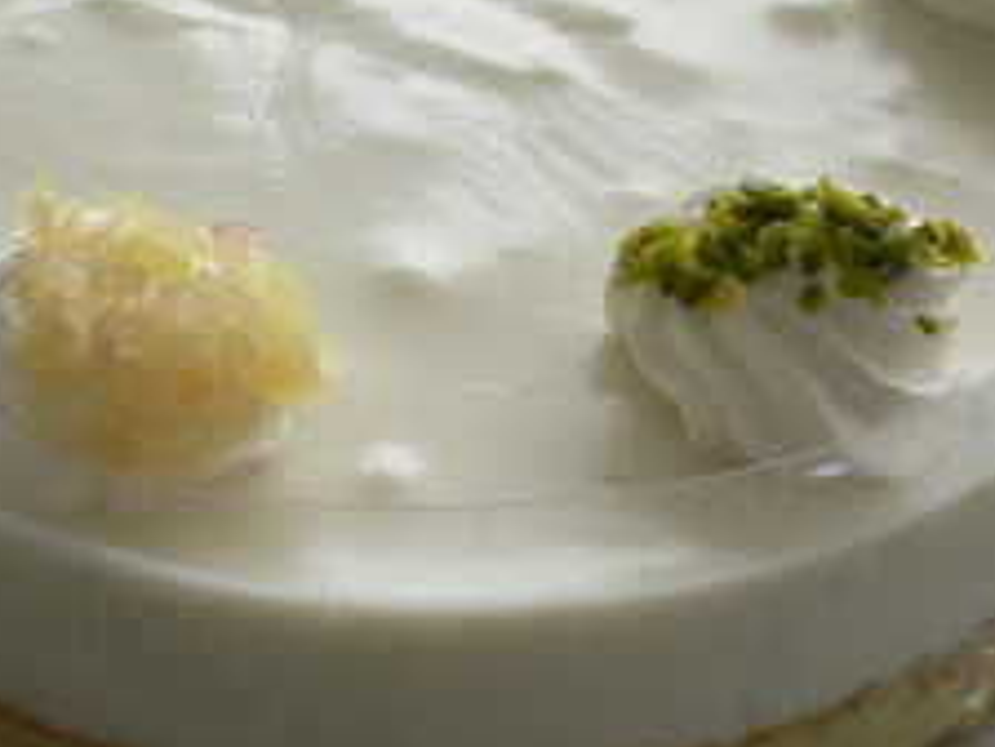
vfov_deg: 18.8
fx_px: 2242
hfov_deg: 24.9
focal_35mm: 78
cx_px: 364
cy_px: 207
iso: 100
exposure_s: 1/60
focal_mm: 5.8
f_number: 2.8
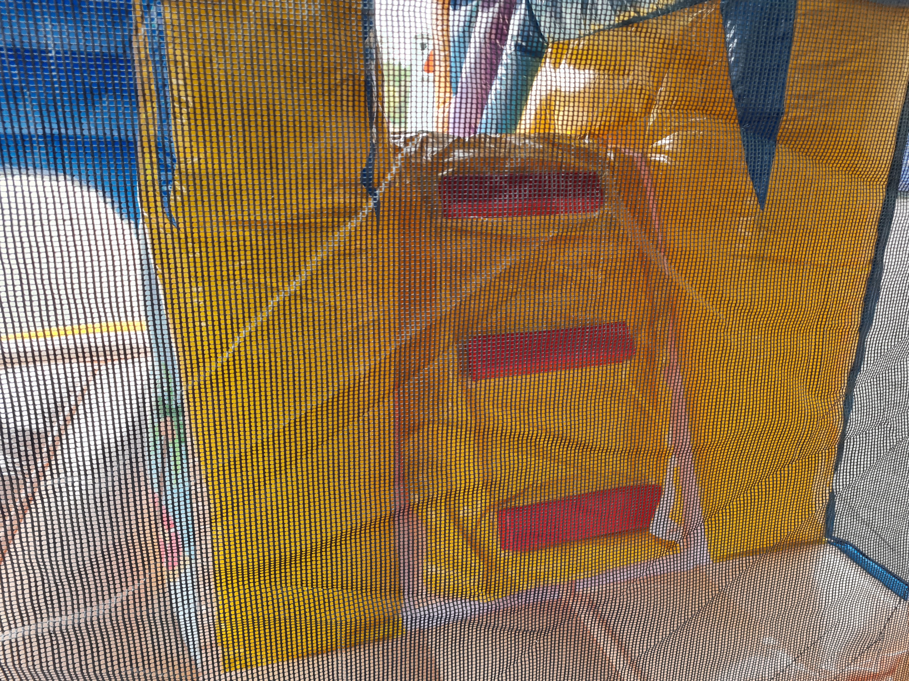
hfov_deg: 67.3
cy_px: 340
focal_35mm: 26
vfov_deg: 53.1
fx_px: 683
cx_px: 454
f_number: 1.8
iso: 125
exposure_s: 1/100
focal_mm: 5.4
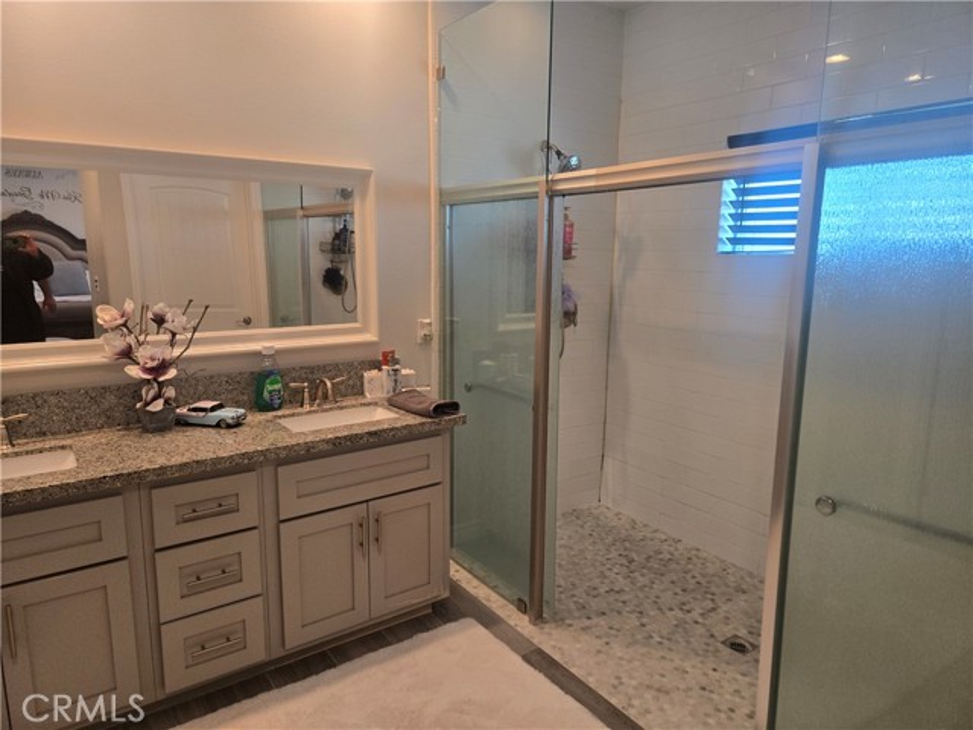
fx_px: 646
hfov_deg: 73.9
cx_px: 486
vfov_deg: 58.9
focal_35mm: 23
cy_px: 365
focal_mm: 5.4
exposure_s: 1/120
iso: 100
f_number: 1.8
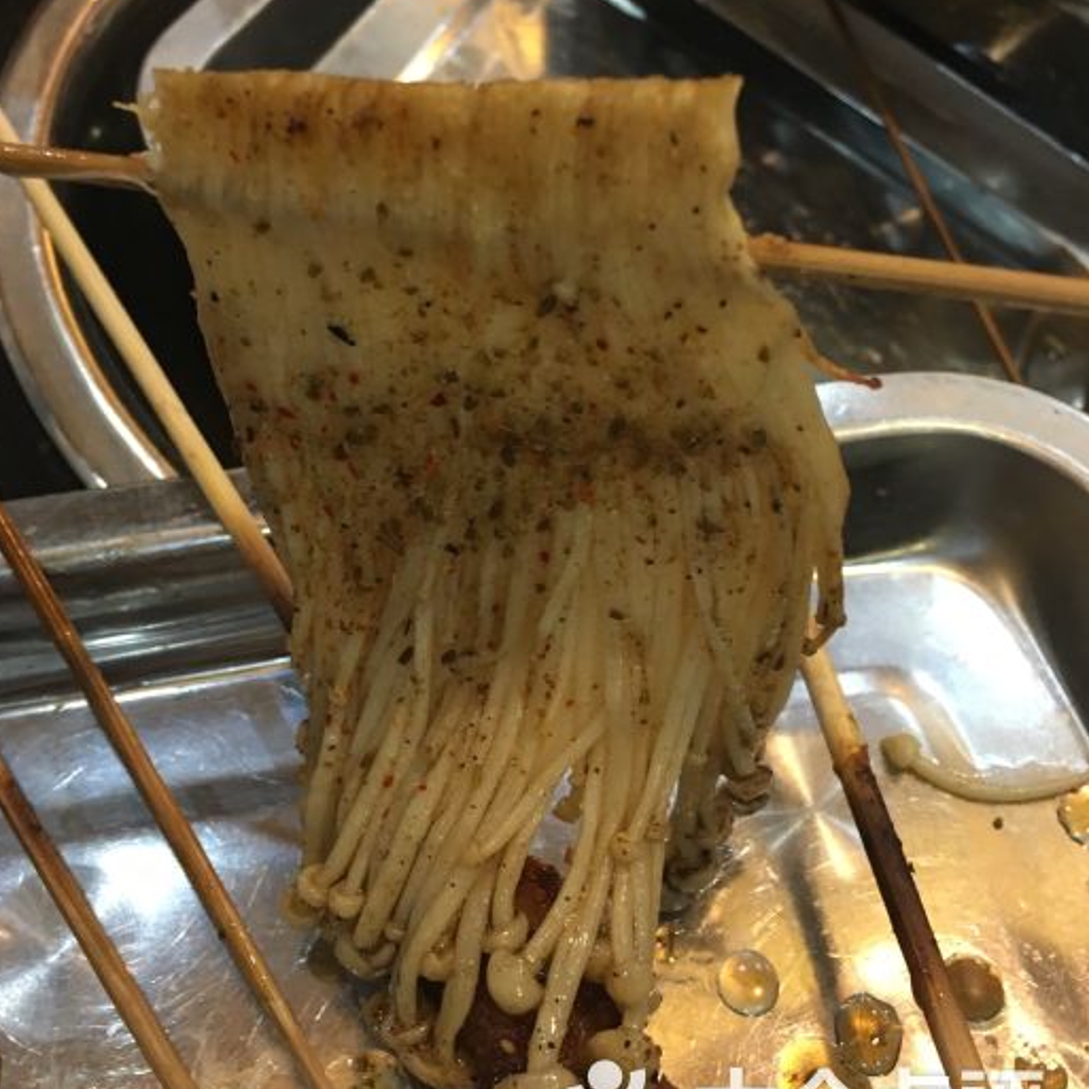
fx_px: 1246
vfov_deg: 47.1
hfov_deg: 47.2
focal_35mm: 35
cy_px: 478
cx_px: 542
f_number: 2.2
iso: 200
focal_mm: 4.15
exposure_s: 1/33
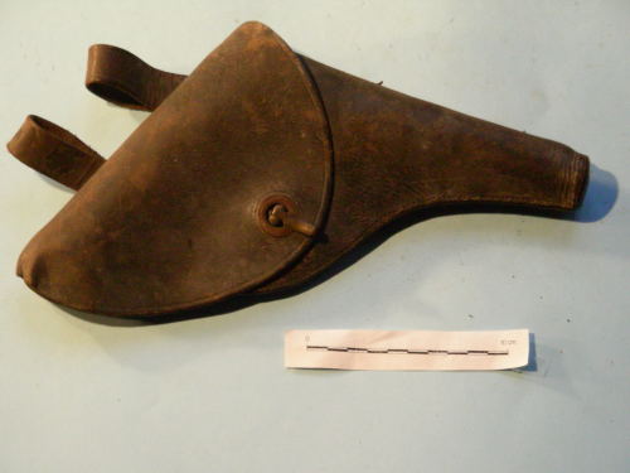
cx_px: 315
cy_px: 236
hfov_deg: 15.4
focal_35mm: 128
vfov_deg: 11.6
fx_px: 2330
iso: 400
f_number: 3.5
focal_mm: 21.3
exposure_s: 1/122
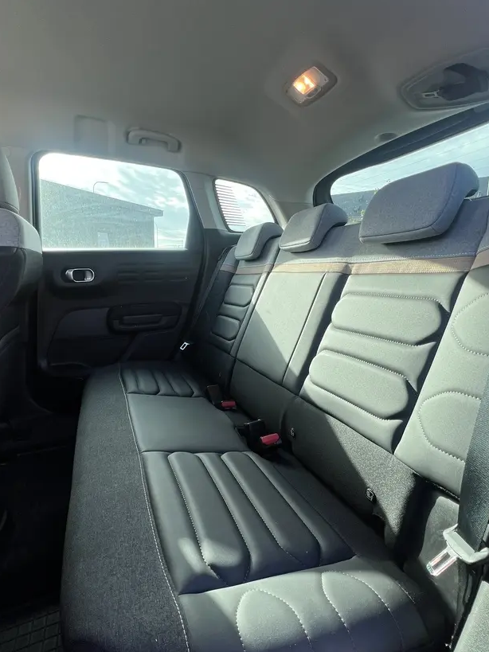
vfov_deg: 94.5
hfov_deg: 78.0
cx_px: 233
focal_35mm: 16
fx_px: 301
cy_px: 330
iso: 32
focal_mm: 1.57
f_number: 1.8
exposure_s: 1/111
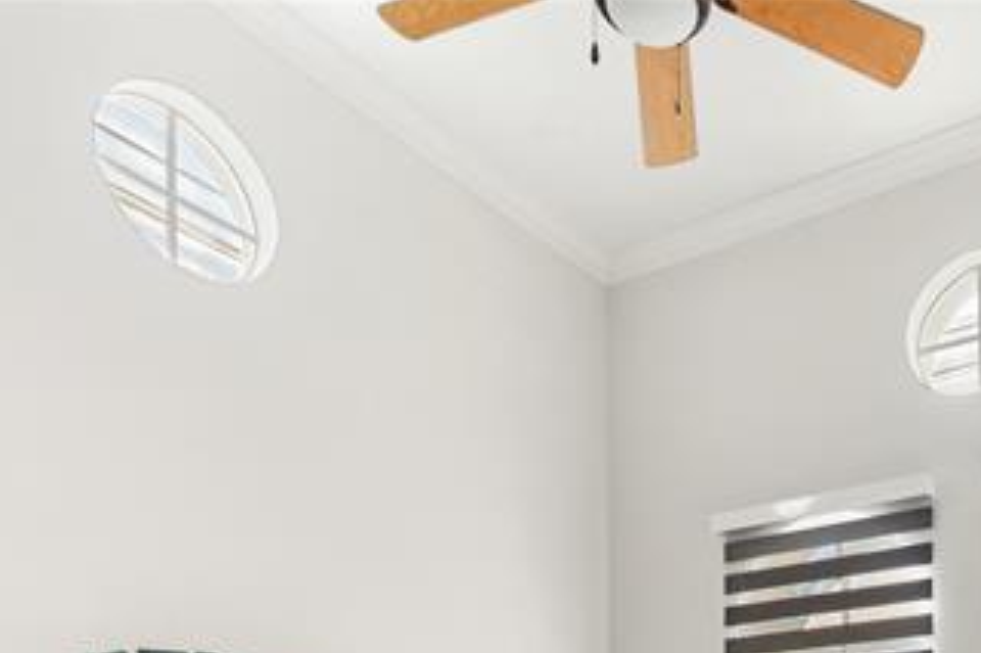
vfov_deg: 30.9
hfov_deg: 50.3
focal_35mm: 35
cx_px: 822
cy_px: 814
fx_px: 953
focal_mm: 14
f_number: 2.2
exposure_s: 1/200
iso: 500
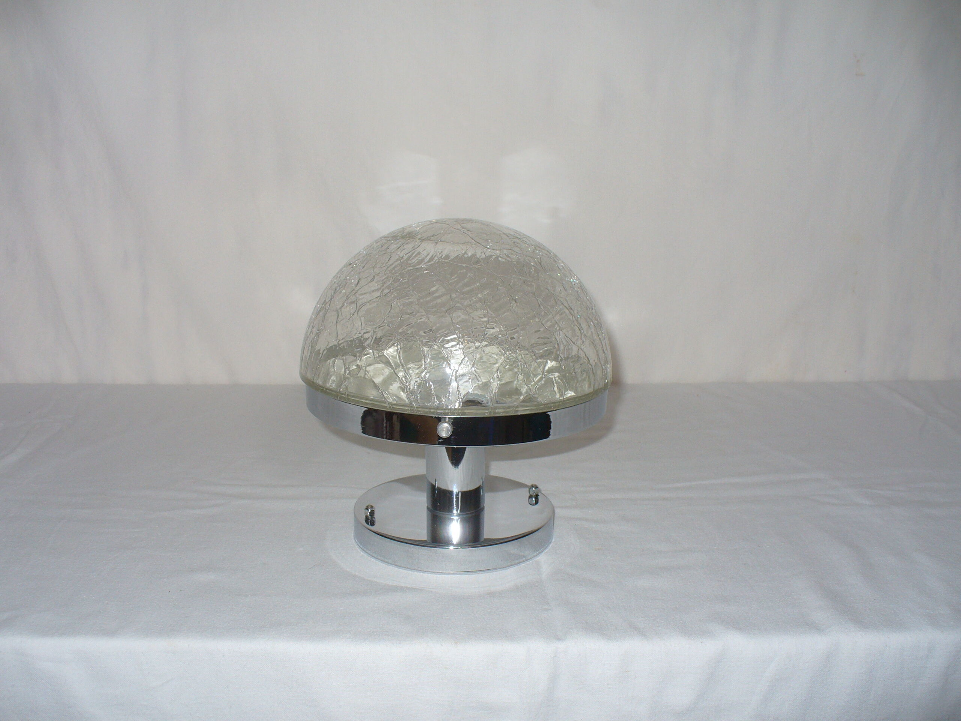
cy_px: 360
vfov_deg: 38.7
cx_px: 480
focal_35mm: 37
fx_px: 1027
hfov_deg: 50.1
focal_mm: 6.1
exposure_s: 1/60
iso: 80
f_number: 2.8
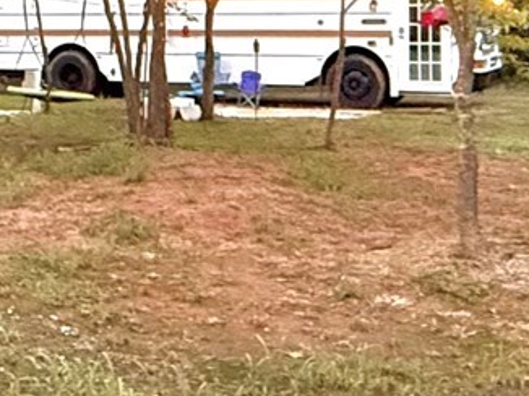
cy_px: -26
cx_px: 78
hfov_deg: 21.9
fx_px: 1344
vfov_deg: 16.3
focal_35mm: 88
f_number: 2.2
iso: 1000
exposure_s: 1/40
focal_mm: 2.22
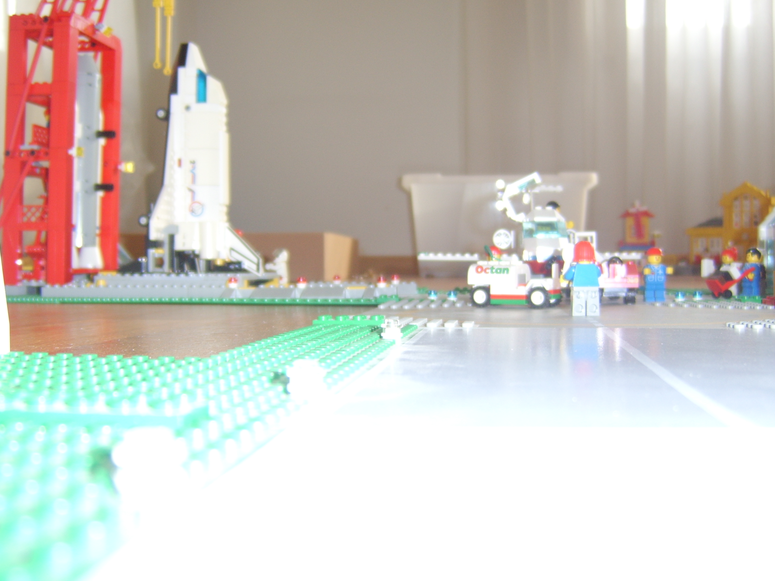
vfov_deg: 41.8
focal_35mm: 34
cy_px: 276
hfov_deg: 54.0
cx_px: 386
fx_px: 761
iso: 141
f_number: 2.7
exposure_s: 1/30
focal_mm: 8.13
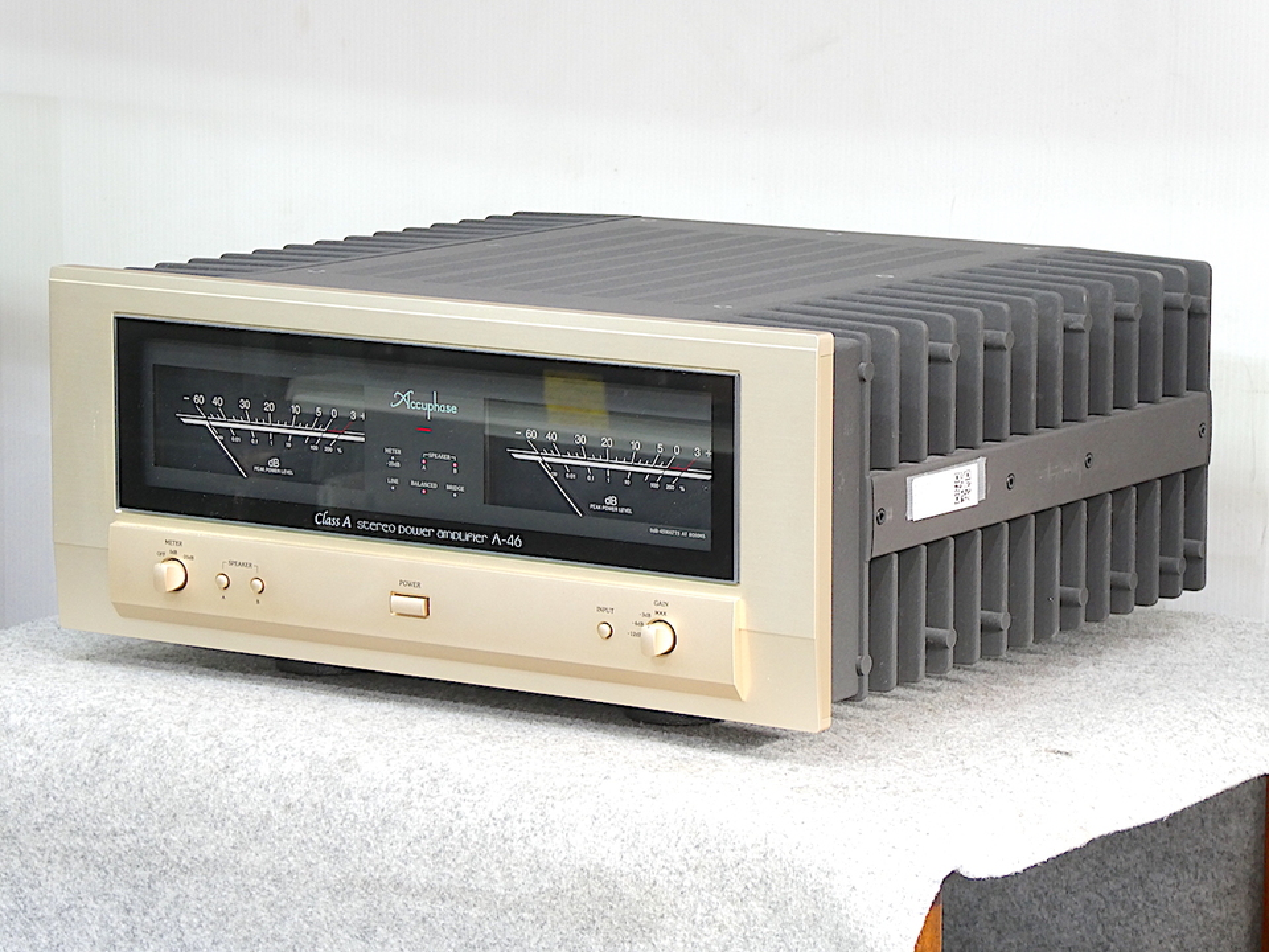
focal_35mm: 124
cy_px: 476
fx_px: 4546
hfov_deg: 15.9
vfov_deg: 12.0
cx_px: 634
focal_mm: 22.3
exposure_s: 1/8
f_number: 5.2
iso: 200
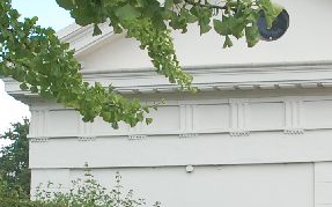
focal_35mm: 115
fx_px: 1040
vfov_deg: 11.4
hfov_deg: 18.1
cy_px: 108
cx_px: 186
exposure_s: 1/160
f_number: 6.3
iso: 200
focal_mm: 18
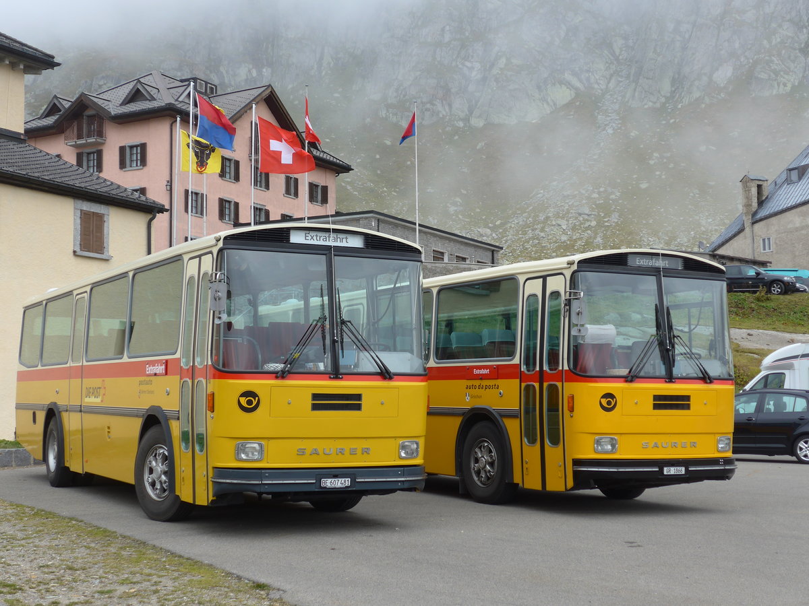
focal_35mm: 52
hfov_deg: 36.8
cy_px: 303
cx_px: 404
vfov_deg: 28.0
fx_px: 1215
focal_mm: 10.7
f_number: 3.3
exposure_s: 1/500
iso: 80
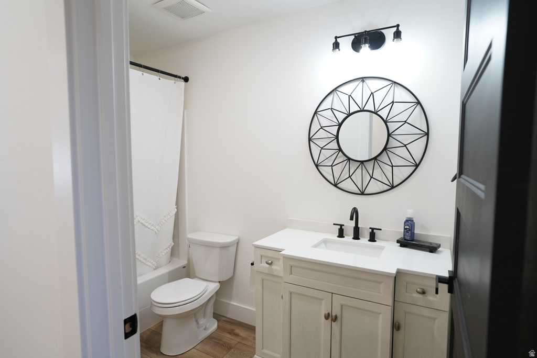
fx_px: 298
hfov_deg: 83.9
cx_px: 268
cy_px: 179
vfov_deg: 62.0
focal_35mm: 20
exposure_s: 1/80
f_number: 3.5
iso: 500
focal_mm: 20
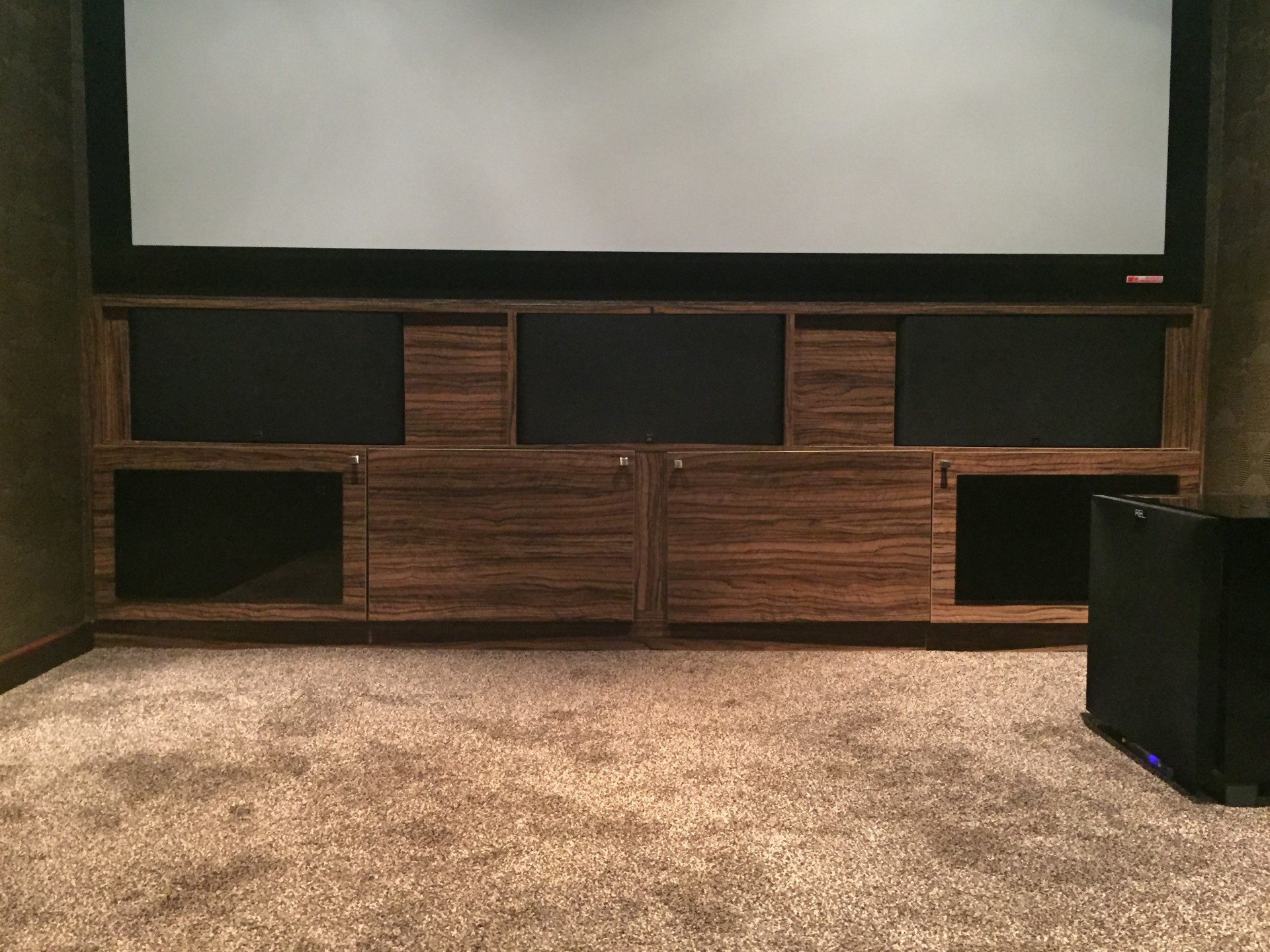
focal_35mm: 29
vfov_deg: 48.2
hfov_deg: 61.7
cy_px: 476
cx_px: 635
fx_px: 1064
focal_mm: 4.15
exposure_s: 1/17
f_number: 2.2
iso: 800
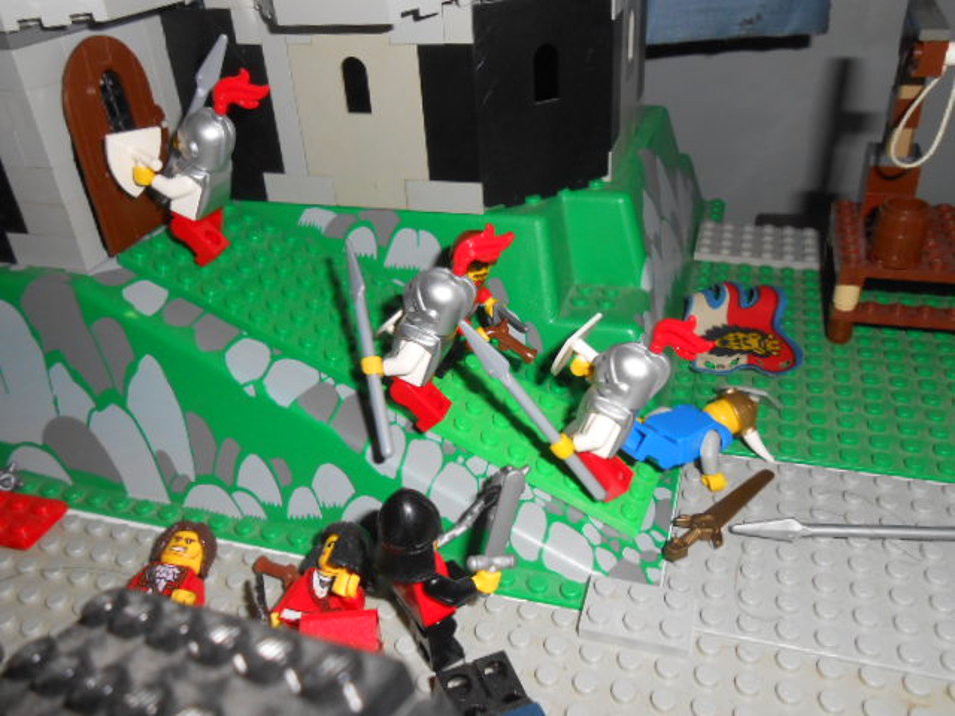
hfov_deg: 60.0
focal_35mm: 30
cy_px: 358
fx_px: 828
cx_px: 478
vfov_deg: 46.8
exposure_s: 1/25
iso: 200
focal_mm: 5.3
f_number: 11.9
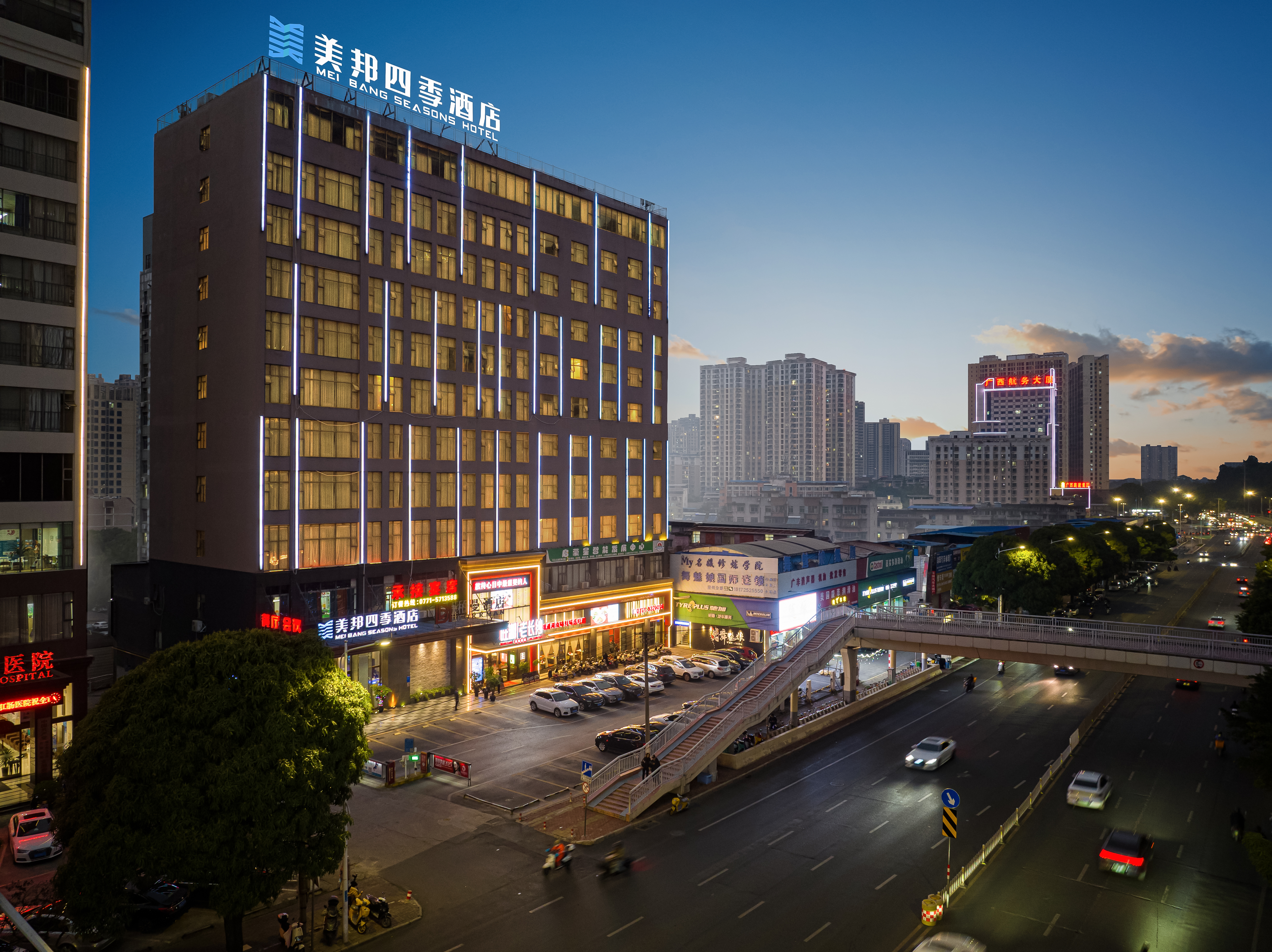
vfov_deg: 56.8
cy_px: 476
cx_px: 636
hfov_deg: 71.6
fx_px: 881
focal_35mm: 24
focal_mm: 12.29
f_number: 2.8
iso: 310
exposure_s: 1/15
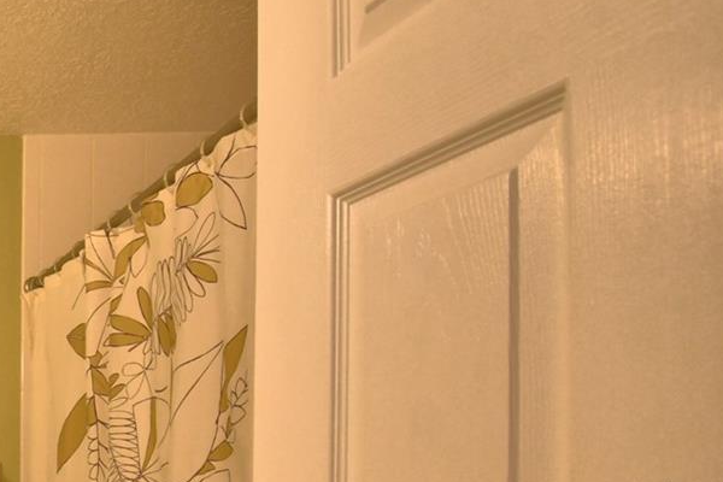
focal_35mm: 40
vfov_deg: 30.8
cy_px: 493
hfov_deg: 34.1
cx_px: -224
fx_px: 803
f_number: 4.5
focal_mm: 10
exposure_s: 1/125
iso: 360
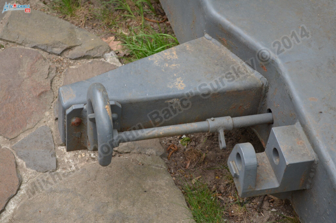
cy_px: 112
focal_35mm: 82
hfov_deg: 24.7
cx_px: 168
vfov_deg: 16.5
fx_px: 768
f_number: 5.6
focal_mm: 55
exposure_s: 1/125
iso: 200
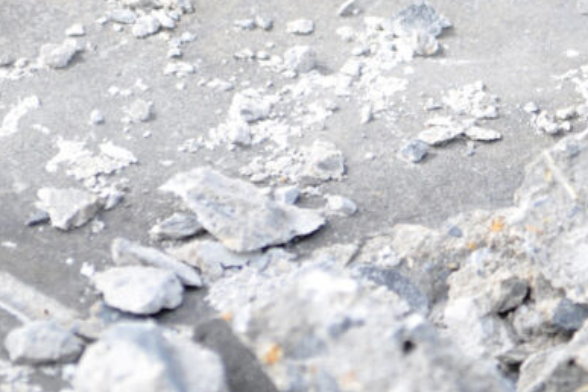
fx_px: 18227
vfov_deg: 1.2
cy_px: 126
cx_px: 761
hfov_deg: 1.8
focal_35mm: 1116
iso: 320
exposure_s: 1/200
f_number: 8
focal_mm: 240
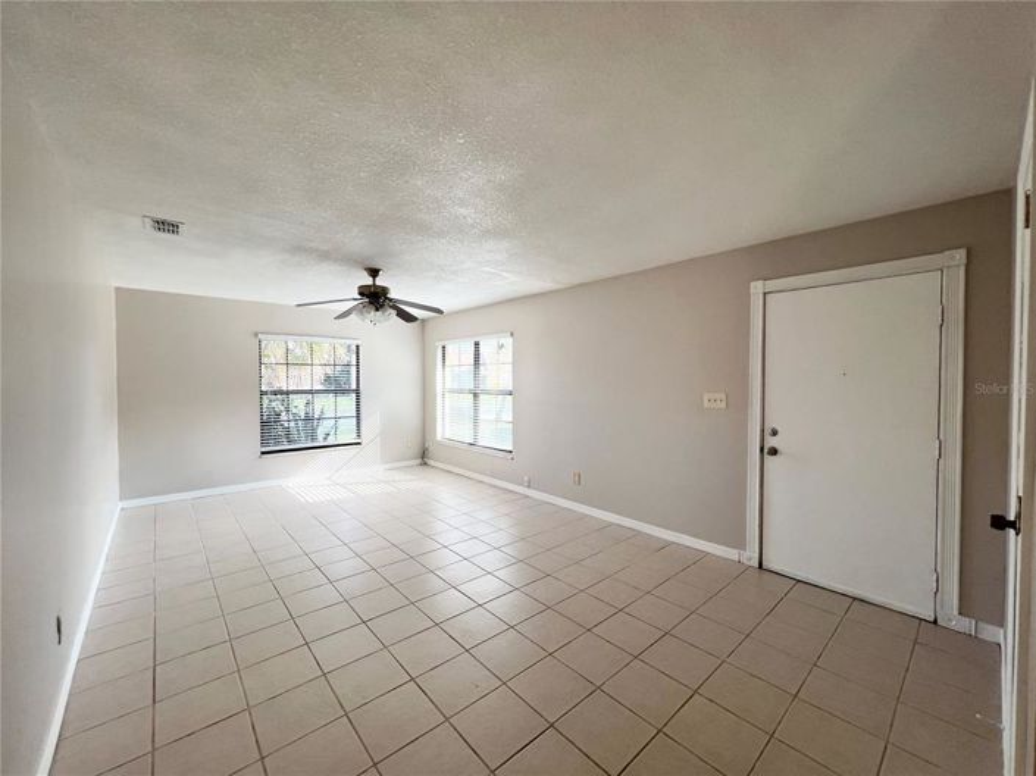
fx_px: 389
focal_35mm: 13
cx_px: 518
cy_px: 388
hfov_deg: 106.2
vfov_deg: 89.9
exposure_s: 1/120
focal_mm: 1.57
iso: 32
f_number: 1.8
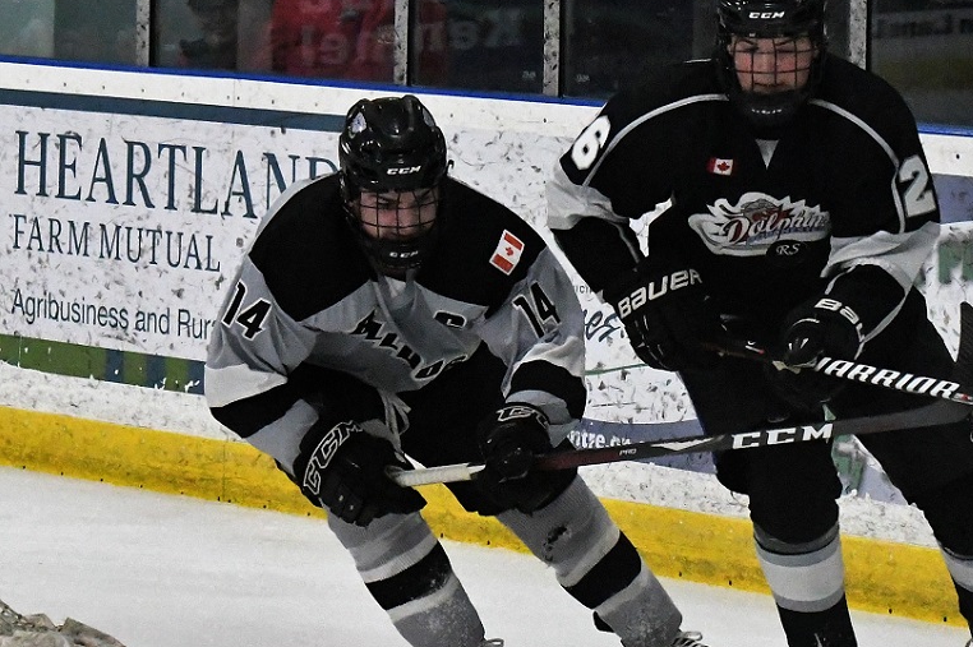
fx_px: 4132
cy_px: 435
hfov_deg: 13.4
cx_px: 706
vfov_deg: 9.0
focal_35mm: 153
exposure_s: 1/2000
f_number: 4.5
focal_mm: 70
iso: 11400
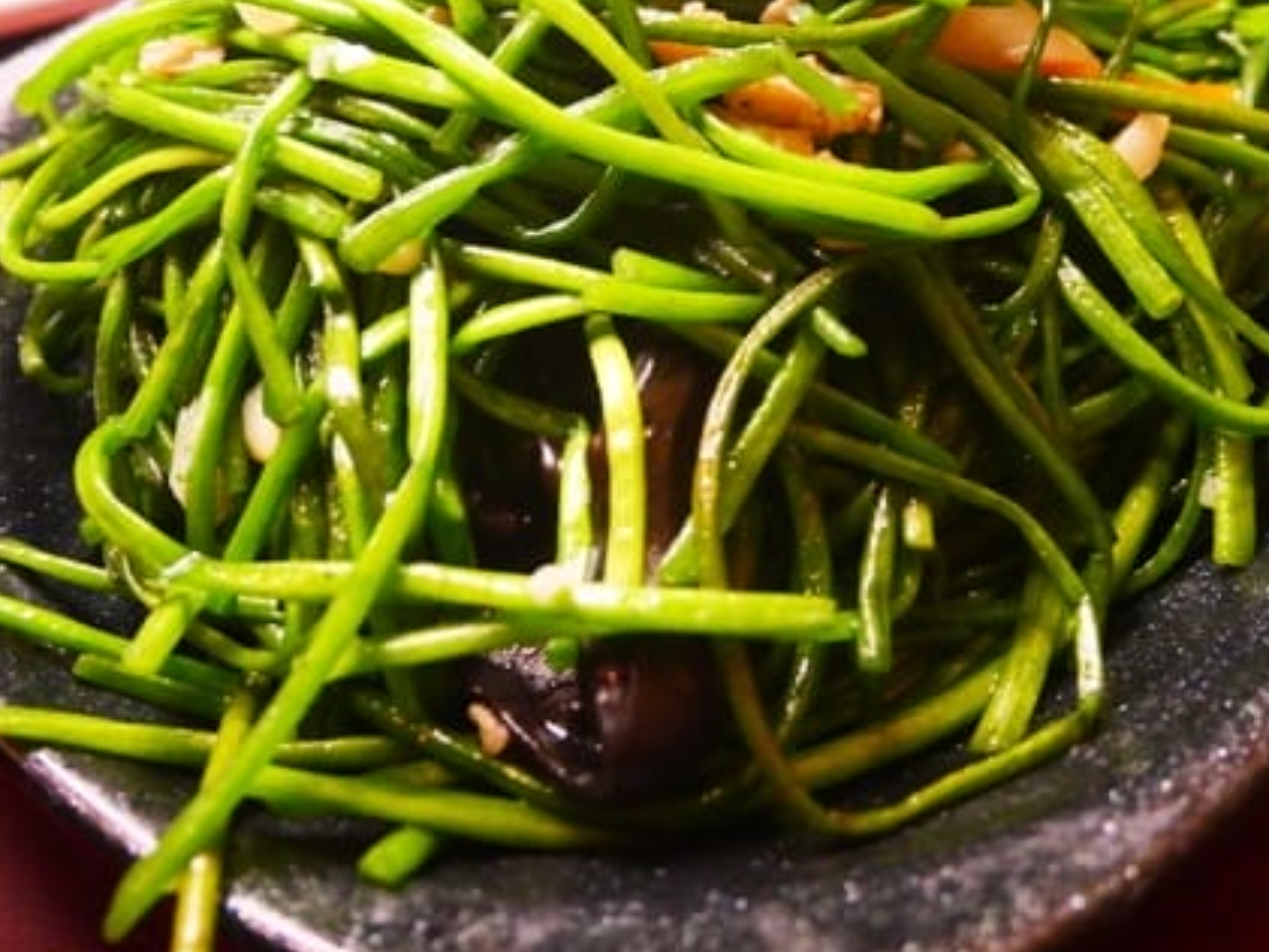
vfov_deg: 37.3
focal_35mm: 38
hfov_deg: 48.9
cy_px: 316
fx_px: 1393
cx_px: 668
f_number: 3.5
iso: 2500
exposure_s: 1/60
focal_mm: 12
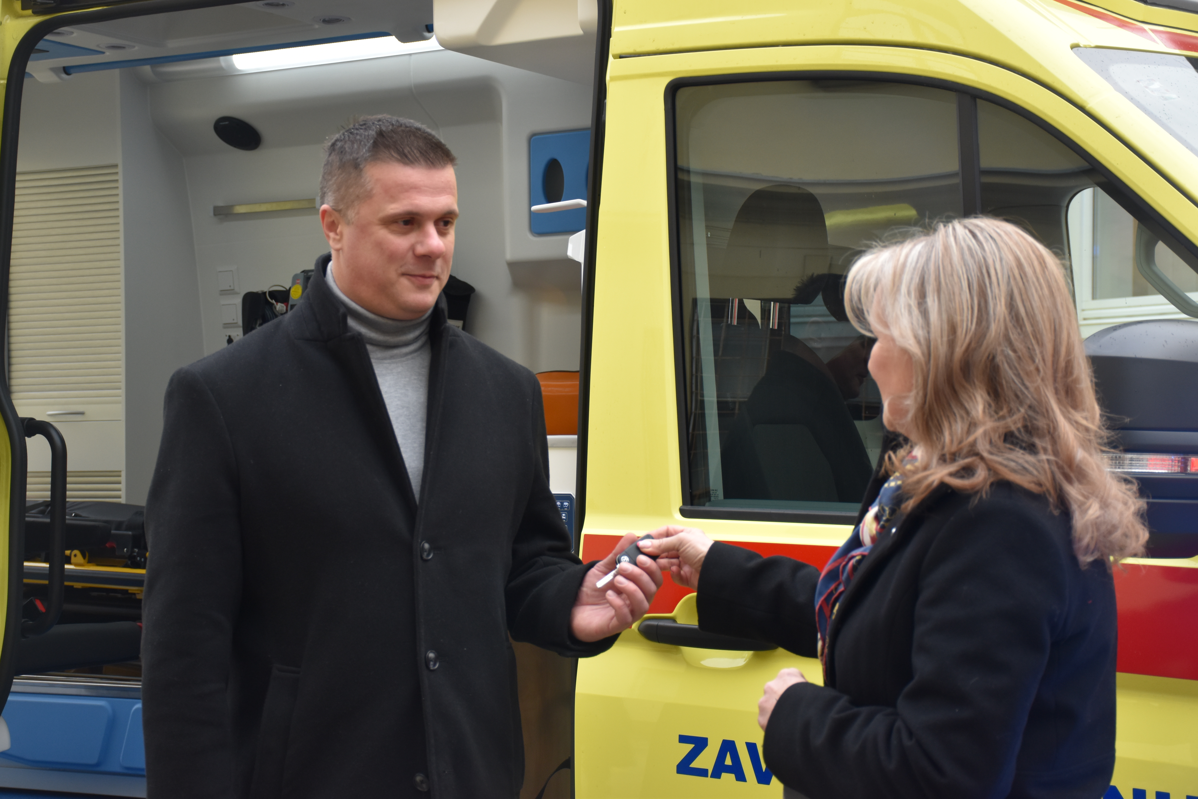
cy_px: 400
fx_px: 2246
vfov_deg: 20.2
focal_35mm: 68
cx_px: 599
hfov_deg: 29.9
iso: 500
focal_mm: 45
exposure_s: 1/250
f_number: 4.5
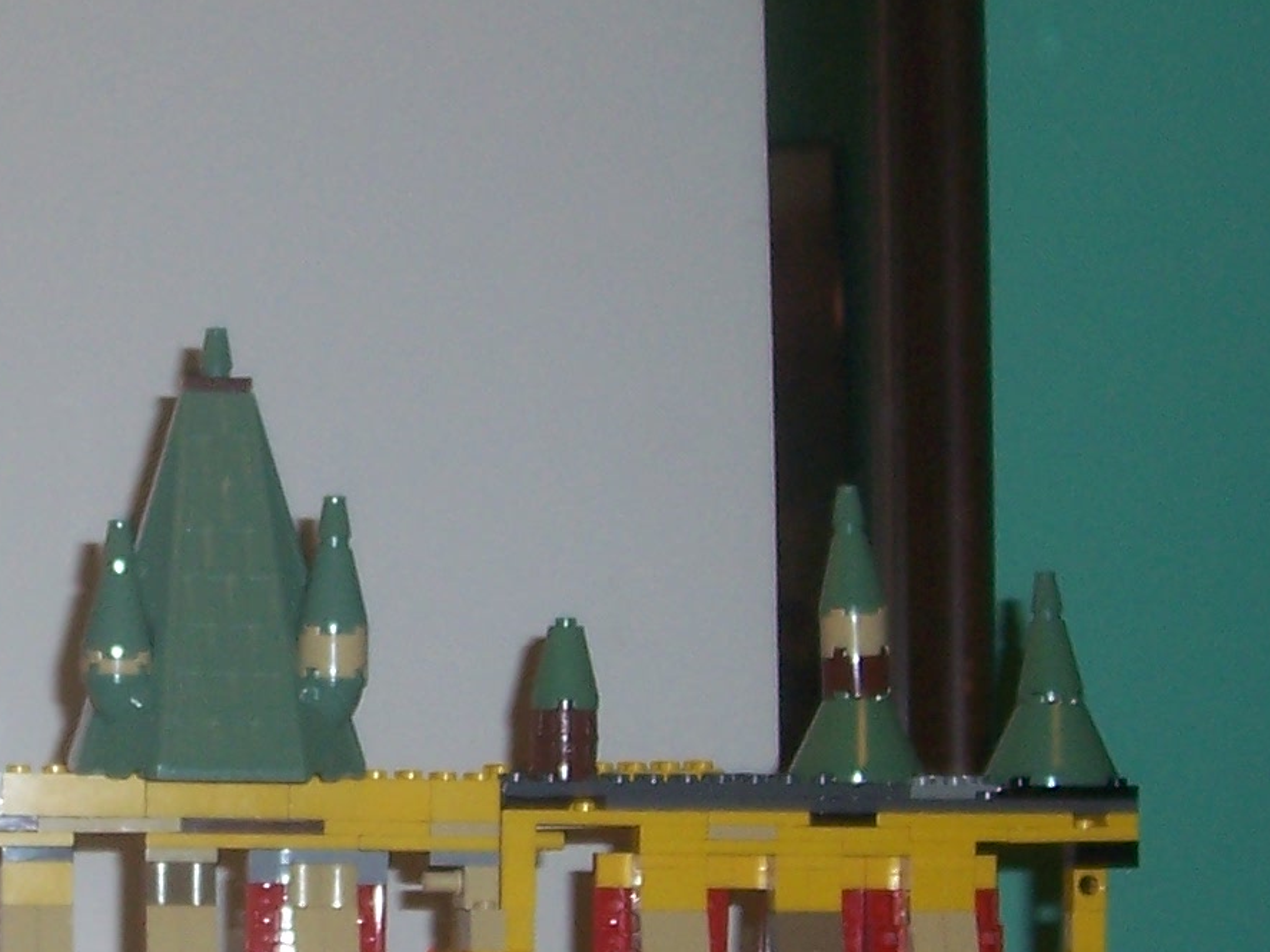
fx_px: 3595
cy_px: 452
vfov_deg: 15.1
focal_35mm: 98
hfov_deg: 19.8
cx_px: 253
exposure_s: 1/60
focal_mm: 5.6
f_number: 2.7
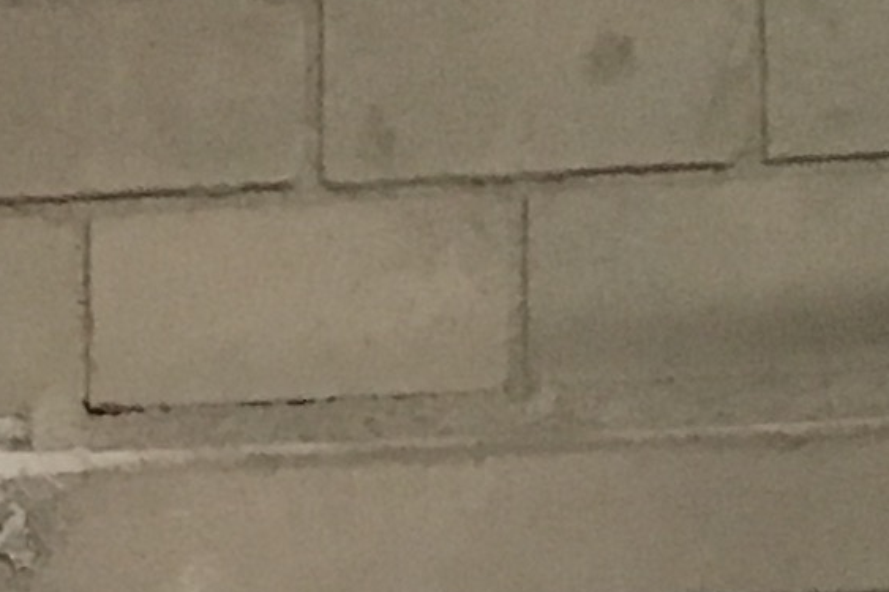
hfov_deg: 9.2
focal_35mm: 216
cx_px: -513
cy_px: 1624
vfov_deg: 6.0
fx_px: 5332
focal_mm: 4.15
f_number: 2.2
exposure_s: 1/15
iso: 250
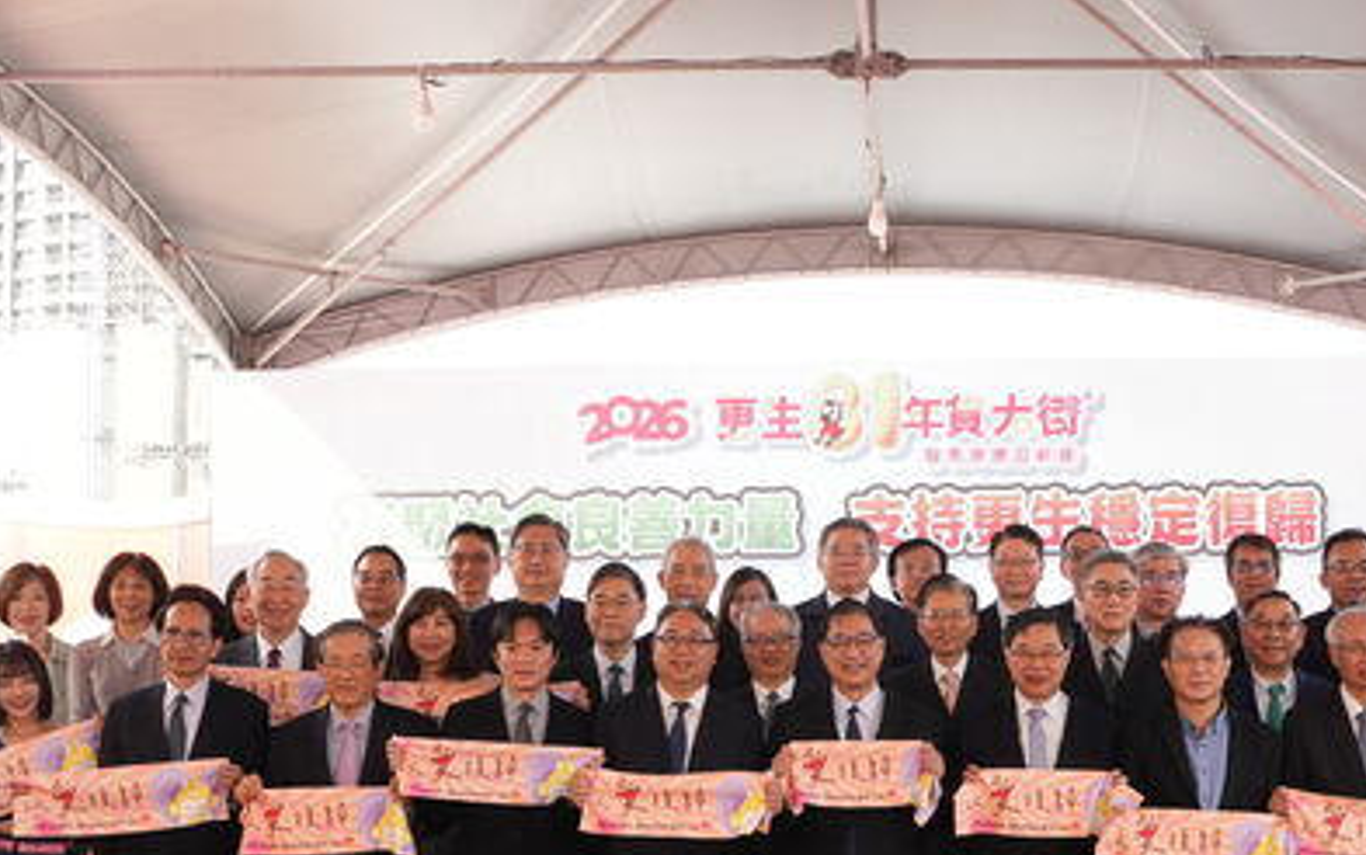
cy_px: 664
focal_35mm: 56
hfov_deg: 36.0
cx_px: 869
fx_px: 2086
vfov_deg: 22.9
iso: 320
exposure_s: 1/160
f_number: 5.6
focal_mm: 24
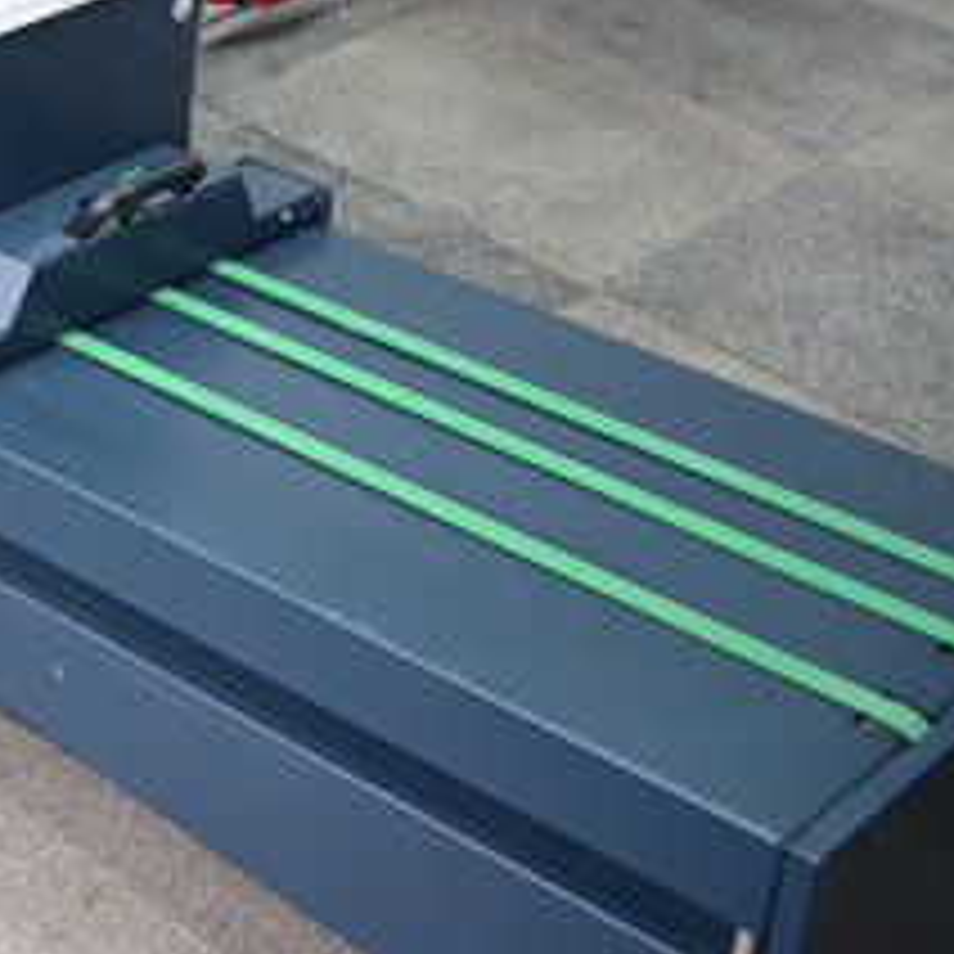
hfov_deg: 16.2
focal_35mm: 85
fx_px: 2650
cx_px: -900
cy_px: -130
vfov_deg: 19.4
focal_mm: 24
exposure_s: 1/40
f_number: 3.2
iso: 800
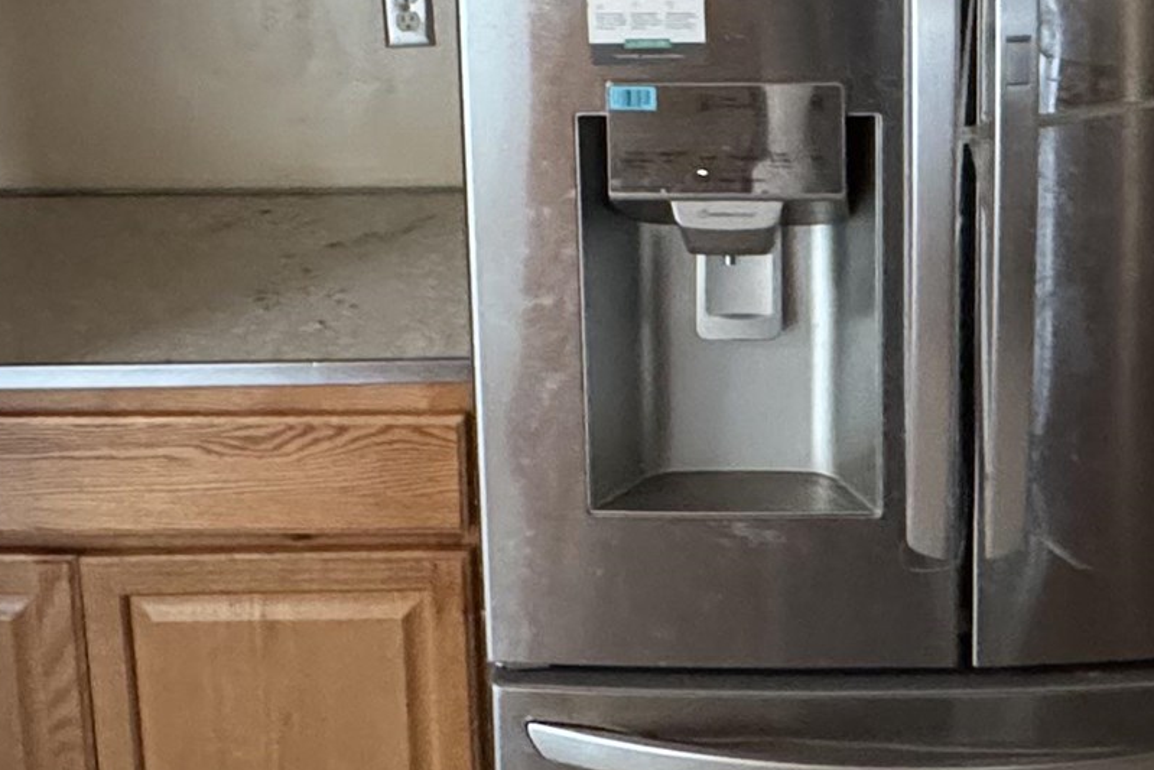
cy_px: -26
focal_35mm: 56
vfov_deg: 23.1
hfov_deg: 34.8
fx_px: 1795
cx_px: 880
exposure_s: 1/30
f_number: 2.2
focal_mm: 2.22
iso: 1250
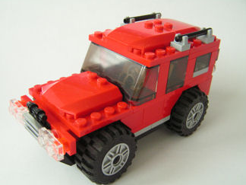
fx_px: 284
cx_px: 123
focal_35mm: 40
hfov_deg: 46.8
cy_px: 95
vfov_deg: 36.0
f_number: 2.8
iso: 200
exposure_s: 1/8
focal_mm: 6.3
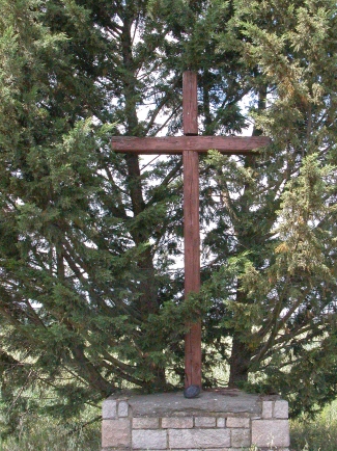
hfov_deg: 24.8
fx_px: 767
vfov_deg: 32.7
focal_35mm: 59
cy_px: 231
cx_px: 189
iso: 800
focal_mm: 12.7
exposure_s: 1/496
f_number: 7.6
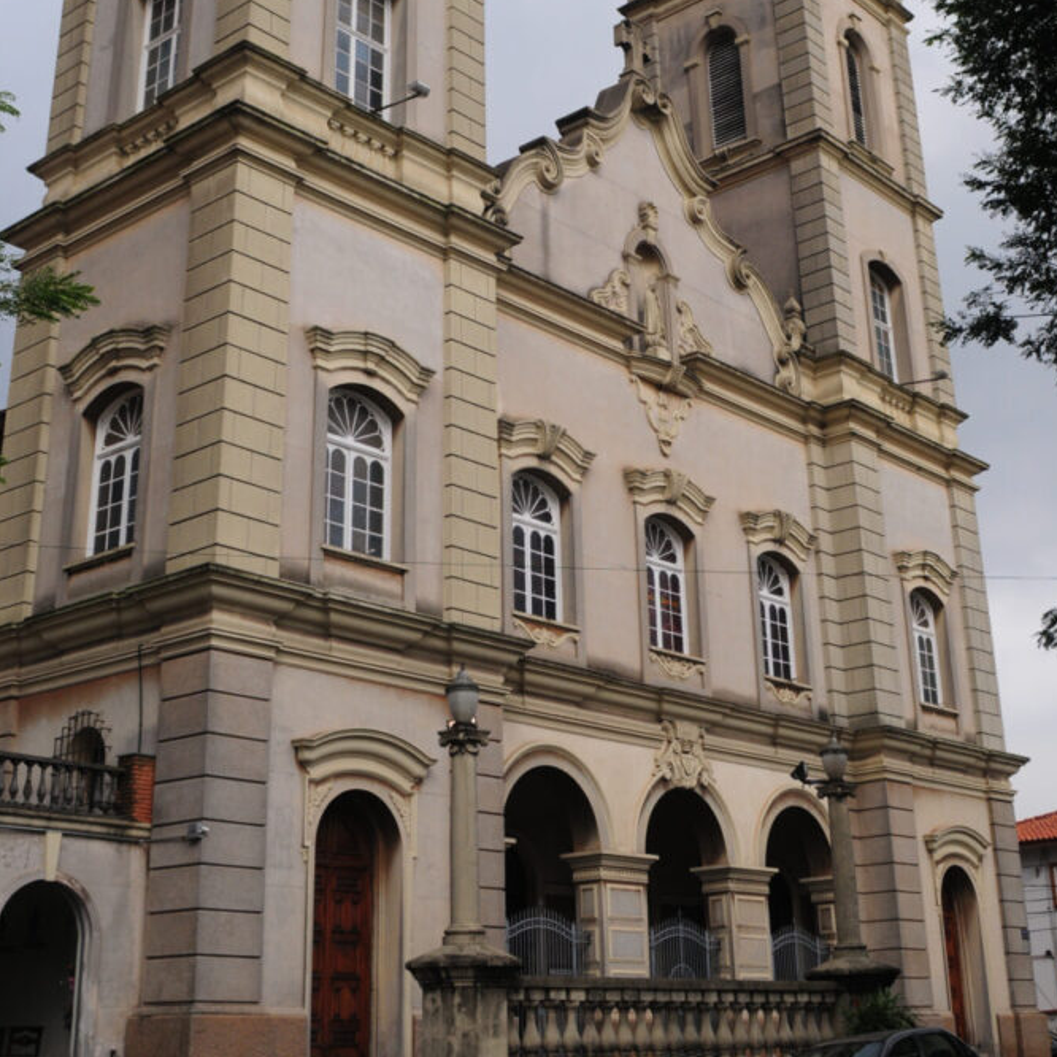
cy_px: 308
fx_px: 1624
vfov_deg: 35.5
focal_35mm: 47
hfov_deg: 36.1
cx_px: 525
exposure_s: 1/125
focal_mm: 24
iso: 400
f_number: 5
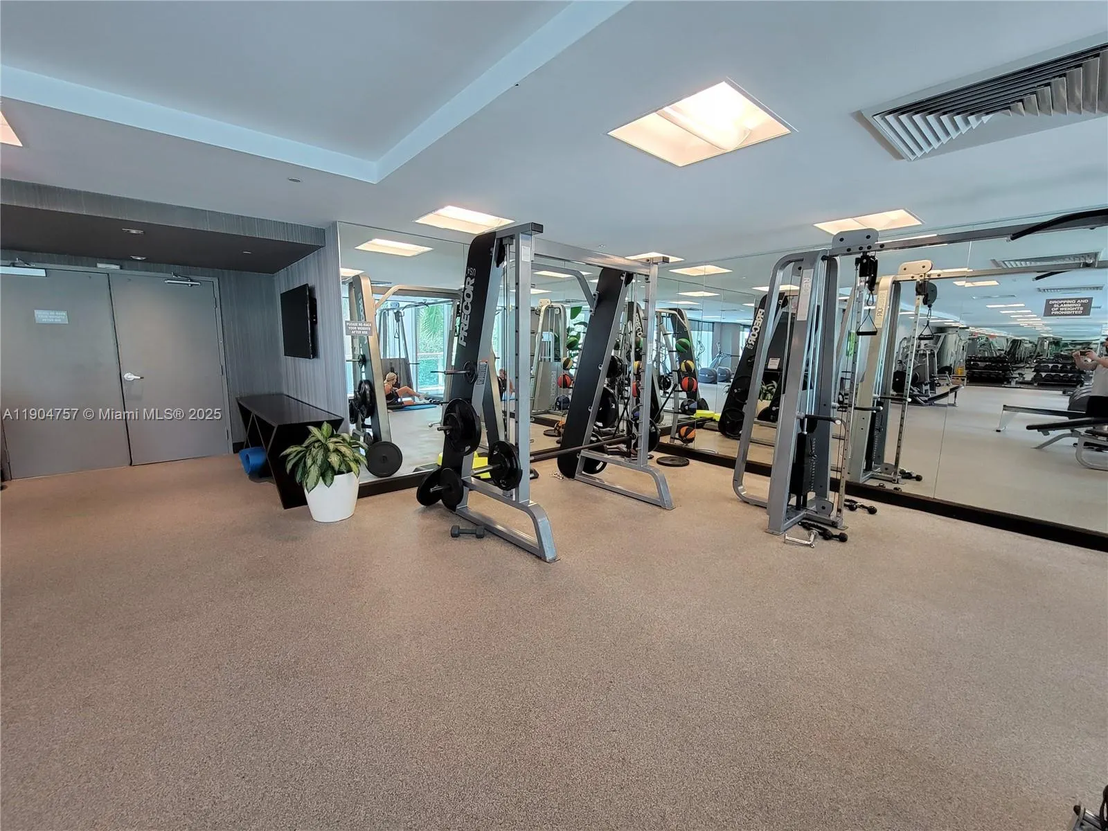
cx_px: 554
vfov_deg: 89.9
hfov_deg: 106.2
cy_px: 416
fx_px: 416
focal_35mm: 13
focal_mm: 2.2
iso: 200
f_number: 2.2
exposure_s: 1/59
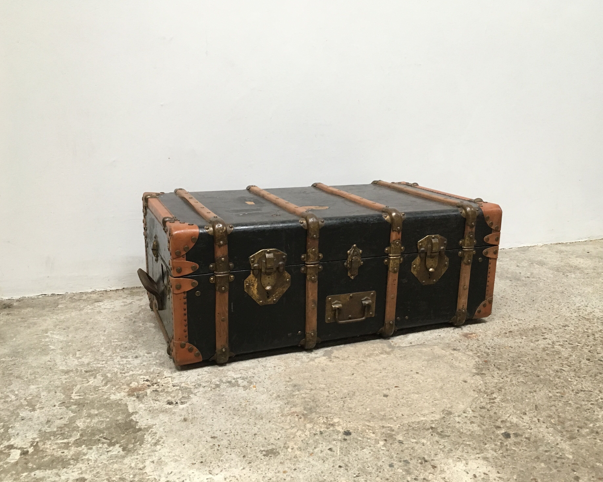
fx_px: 553
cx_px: 307
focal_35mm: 31
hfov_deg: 57.2
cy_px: 238
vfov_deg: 47.1
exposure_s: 1/33
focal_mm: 4.15
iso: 160
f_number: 2.2
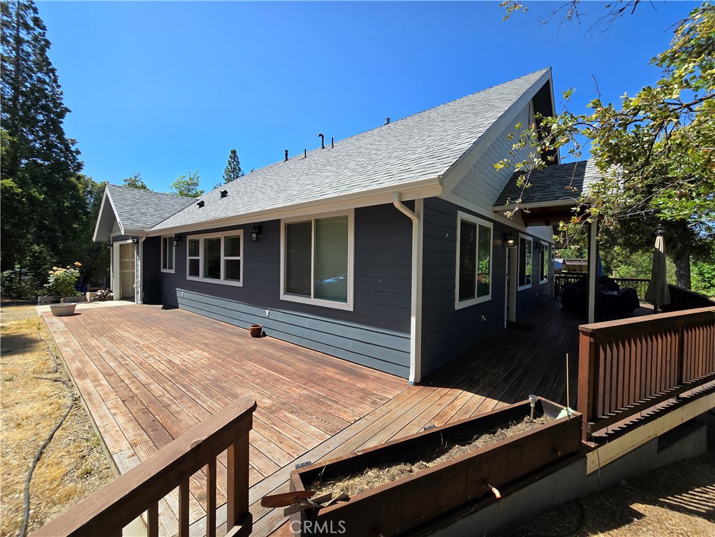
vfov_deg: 89.9
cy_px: 268
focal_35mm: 13
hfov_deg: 106.2
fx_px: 269
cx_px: 358
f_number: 2.2
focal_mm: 2.2
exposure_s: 1/1441
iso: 50
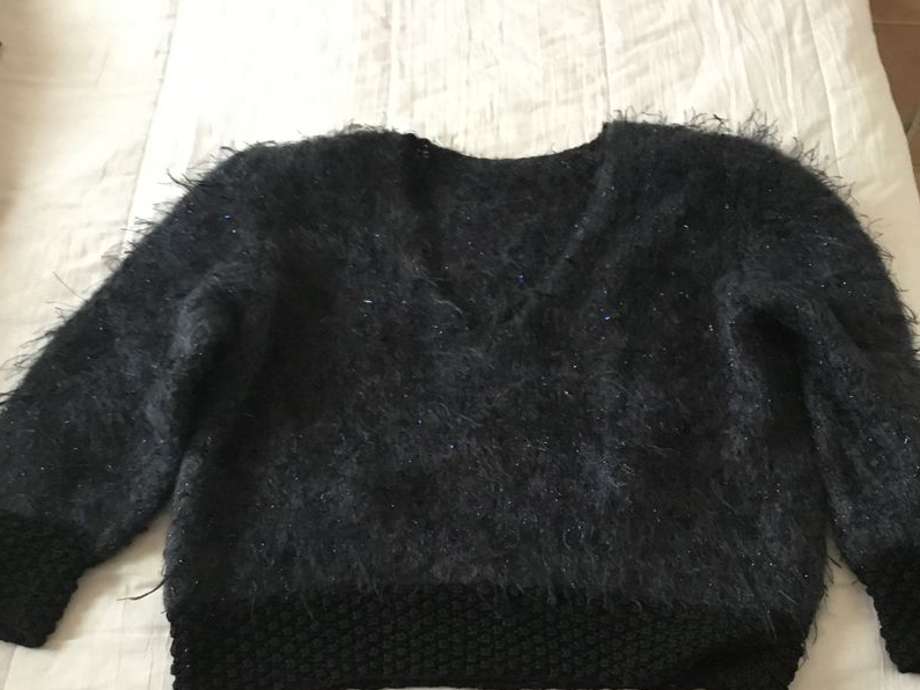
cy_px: 426
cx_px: 528
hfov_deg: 47.7
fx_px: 1036
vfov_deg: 36.6
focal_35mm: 39
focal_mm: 3.3
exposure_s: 1/33
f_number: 2.4
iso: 250
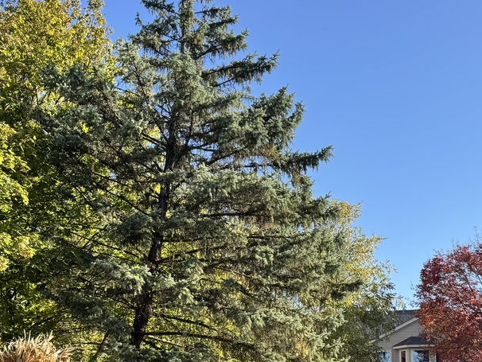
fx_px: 794
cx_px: 272
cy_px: 353
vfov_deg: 24.6
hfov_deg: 33.7
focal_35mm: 57
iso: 80
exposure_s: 1/1261
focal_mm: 6.76
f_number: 1.78
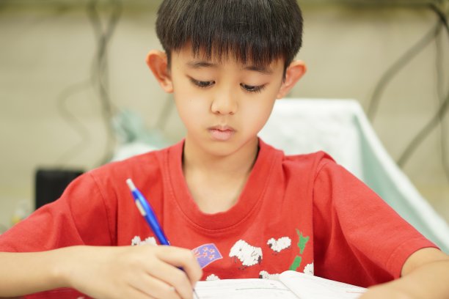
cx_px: 224
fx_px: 935
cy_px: 150
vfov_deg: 18.2
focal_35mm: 75
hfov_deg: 27.0
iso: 100
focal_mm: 50
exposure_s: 1/20
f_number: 1.8
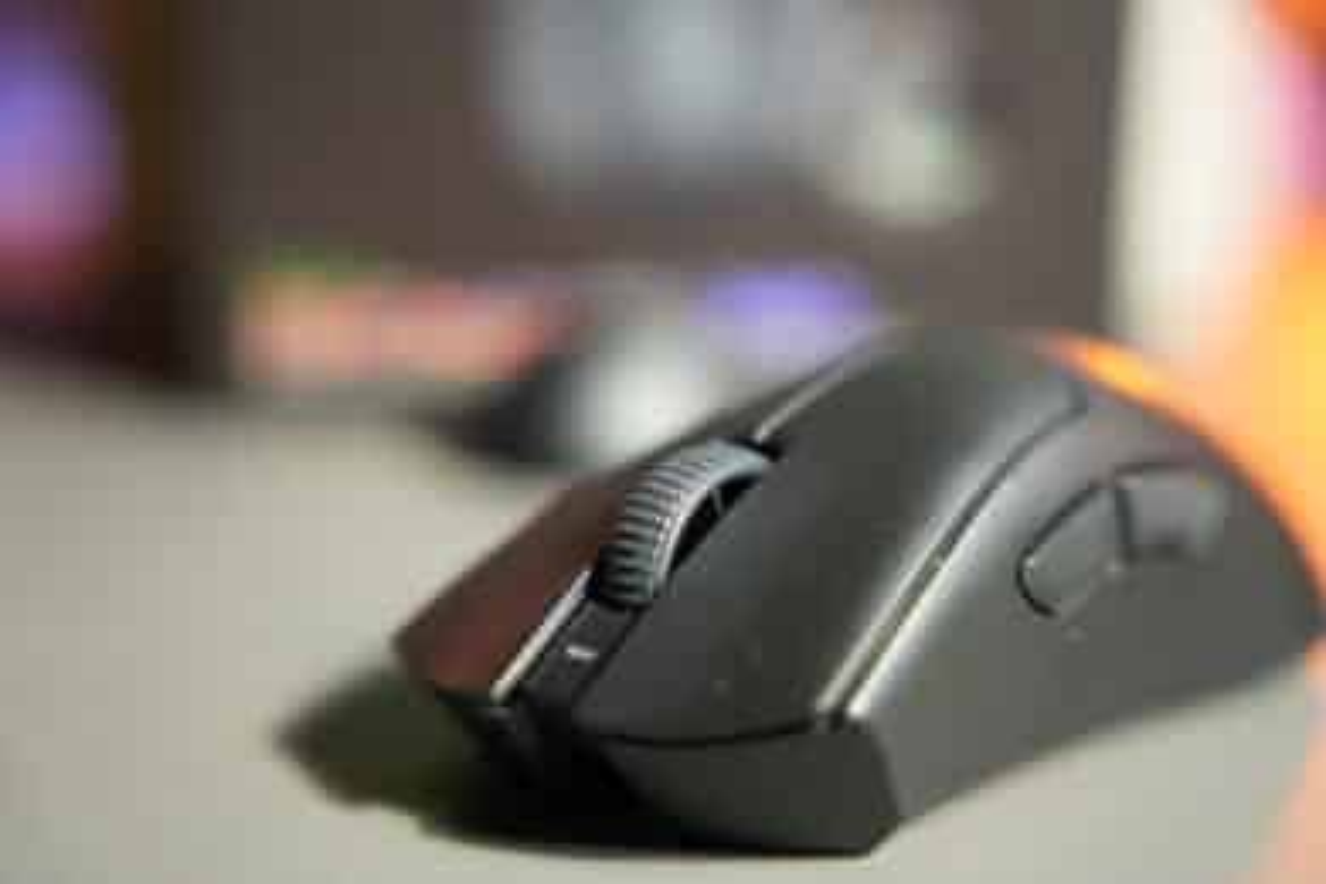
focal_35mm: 70
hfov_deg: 28.8
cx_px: 663
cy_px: 442
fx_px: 2578
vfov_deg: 19.5
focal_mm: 70
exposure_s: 1/80
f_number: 2.8
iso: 640
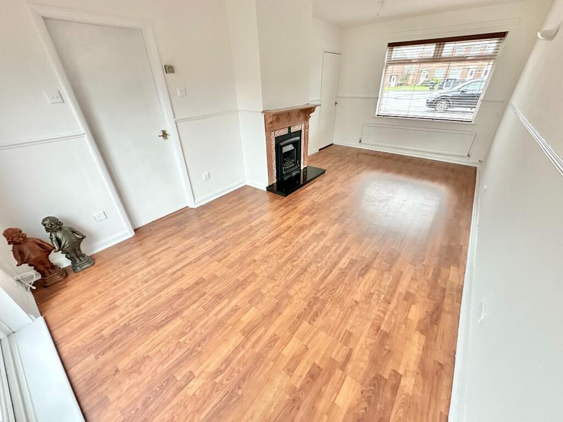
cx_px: 282
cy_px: 211
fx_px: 228
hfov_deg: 102.1
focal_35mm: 14
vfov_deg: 85.7
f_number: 2.2
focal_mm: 2.22
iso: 500
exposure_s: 1/60
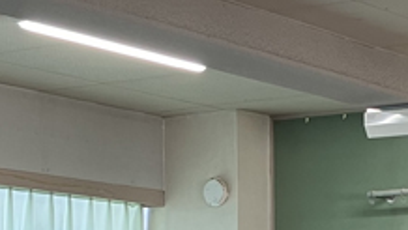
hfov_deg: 15.1
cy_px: 477
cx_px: 393
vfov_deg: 8.2
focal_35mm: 140
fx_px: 1516
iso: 40
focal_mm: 3.99
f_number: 1.8
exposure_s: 1/50
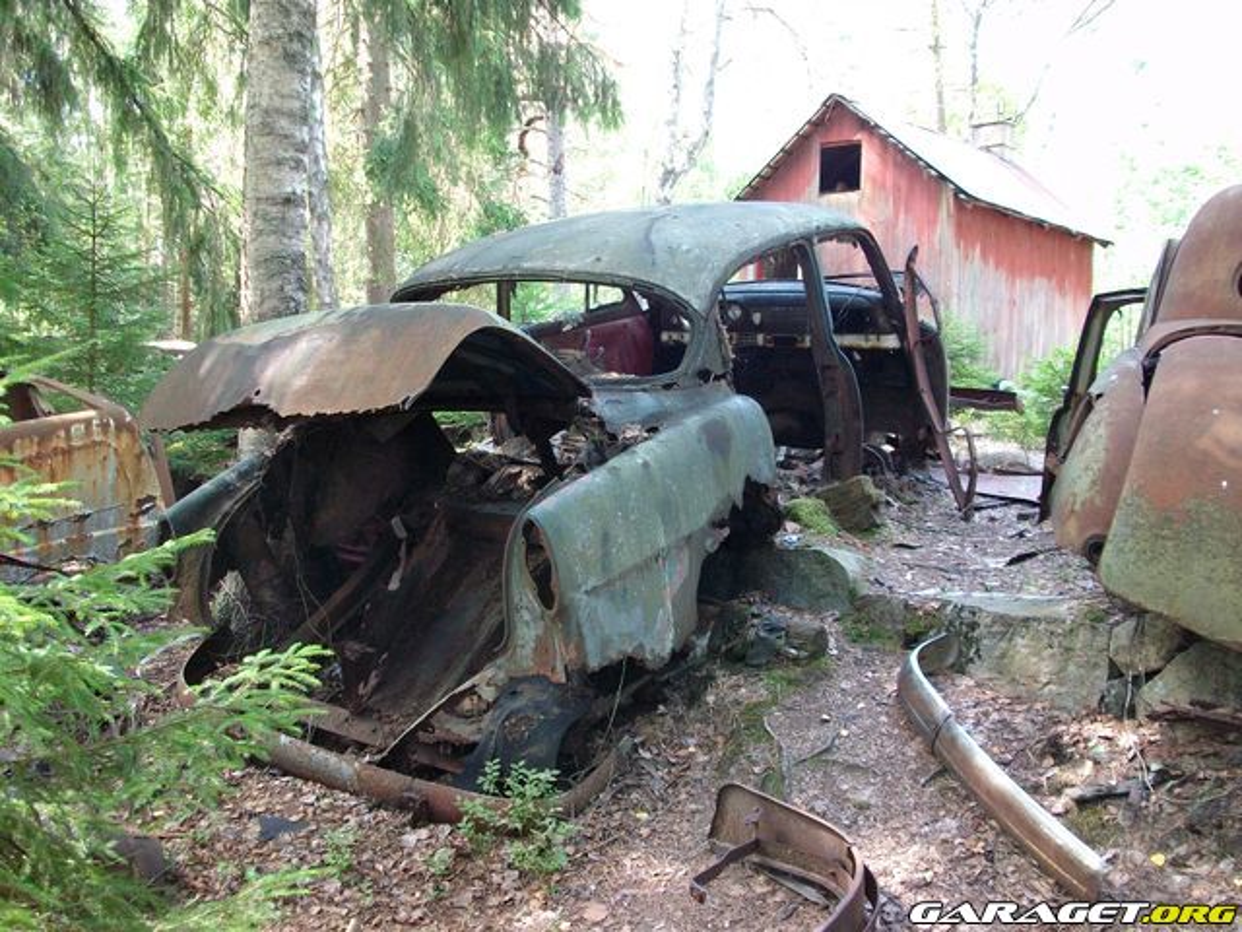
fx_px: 1148
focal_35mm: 32
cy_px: 466
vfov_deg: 44.2
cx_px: 621
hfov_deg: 56.8
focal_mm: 5.7
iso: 164
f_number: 2.9
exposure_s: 1/40
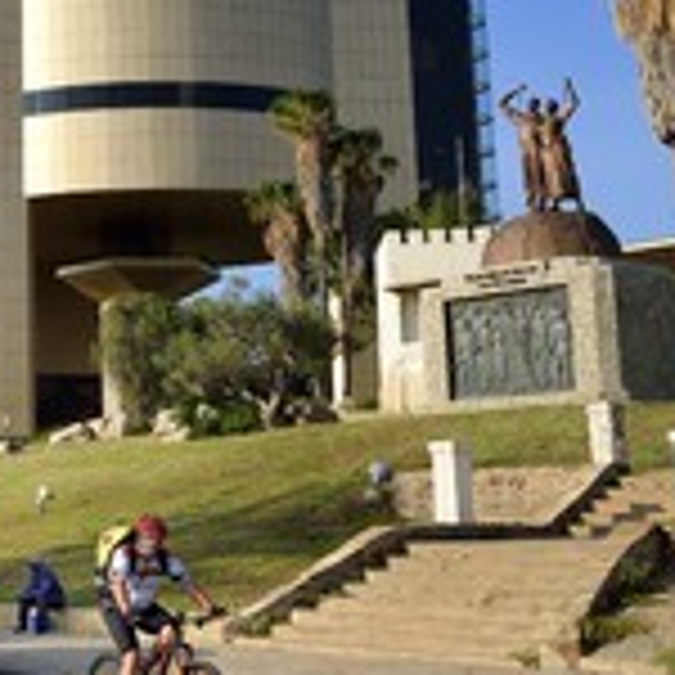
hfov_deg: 21.6
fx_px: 1677
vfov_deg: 22.6
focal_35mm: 76
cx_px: -58
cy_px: 198
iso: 200
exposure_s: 1/400
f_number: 10
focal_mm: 32
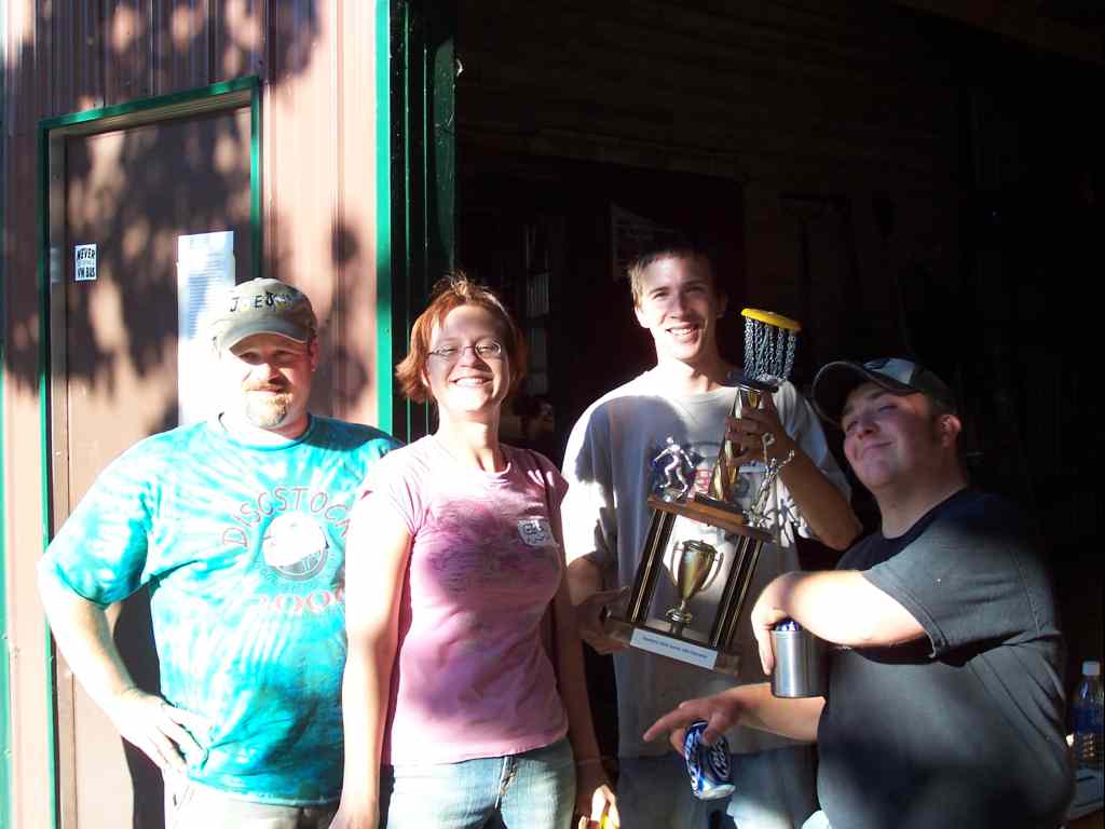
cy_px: 414
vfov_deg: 27.5
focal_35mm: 53
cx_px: 552
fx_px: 1692
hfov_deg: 36.2
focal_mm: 8.6
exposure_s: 1/125
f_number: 3.4
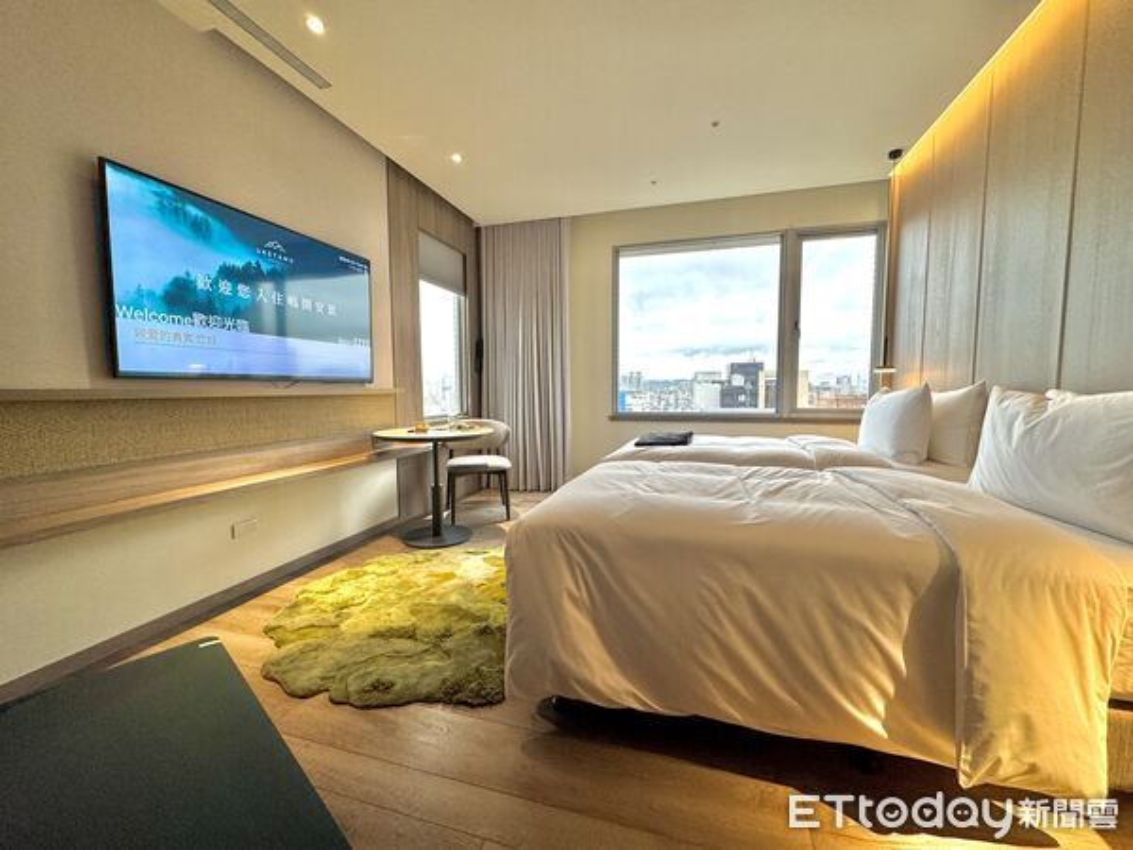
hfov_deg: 102.1
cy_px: 425
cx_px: 566
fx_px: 458
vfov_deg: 85.7
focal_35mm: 14
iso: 200
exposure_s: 1/99
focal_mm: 2.22
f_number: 2.2
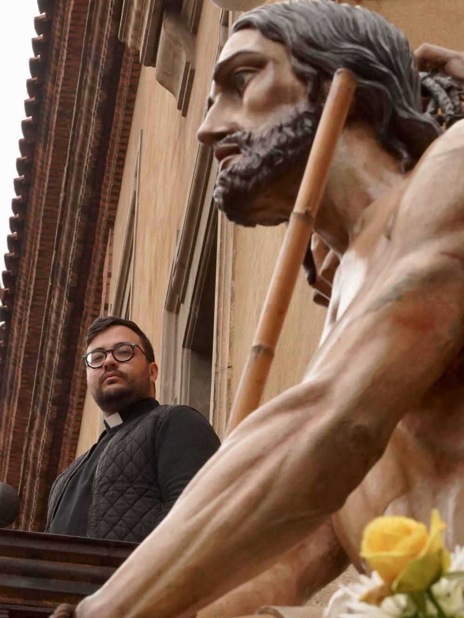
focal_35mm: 181
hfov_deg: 8.2
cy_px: 309
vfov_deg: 10.9
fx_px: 3235
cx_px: 108
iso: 4000
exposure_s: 1/200
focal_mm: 125
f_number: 25
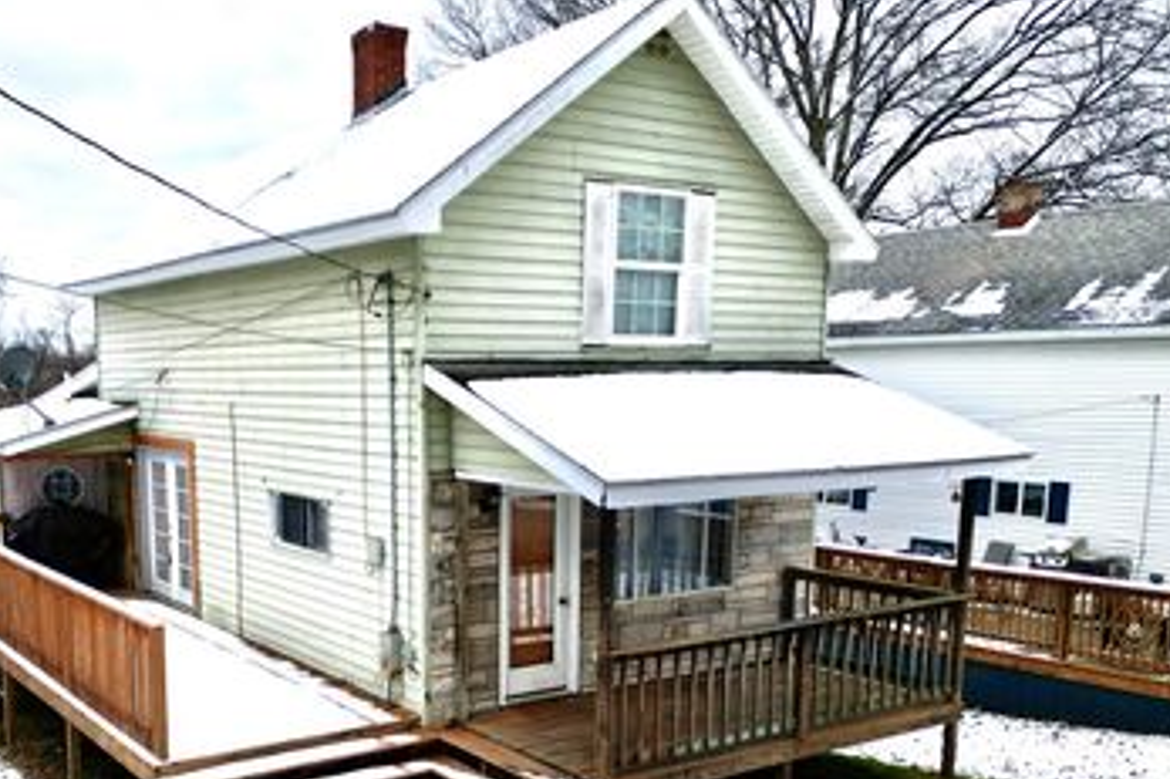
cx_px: 428
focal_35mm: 36
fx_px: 1169
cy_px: 588
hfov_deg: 52.5
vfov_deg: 36.0
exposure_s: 1/725
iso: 100
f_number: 1.7
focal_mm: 6.72
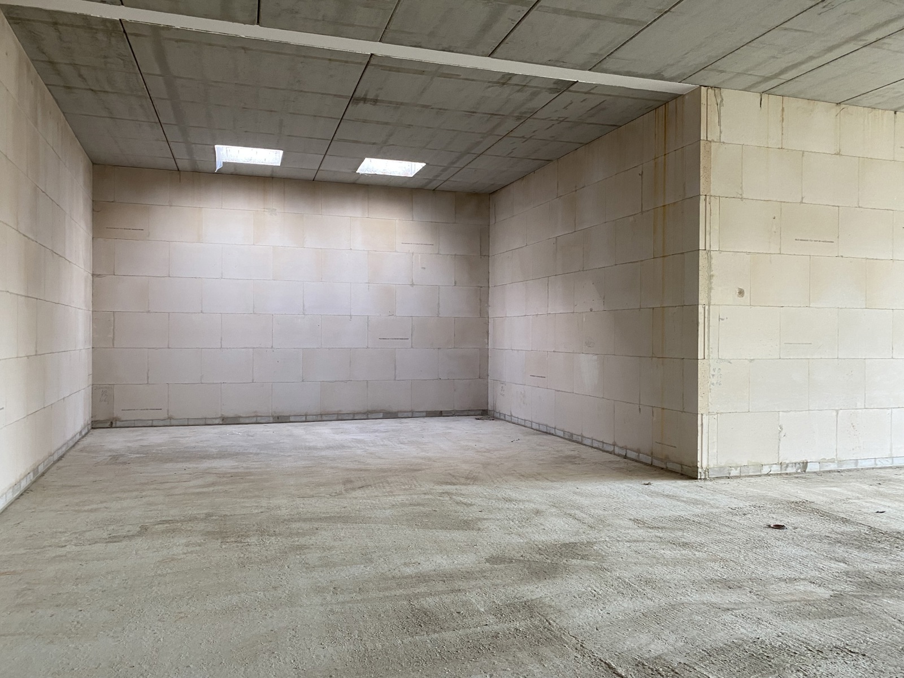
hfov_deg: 67.3
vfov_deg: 53.1
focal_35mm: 26
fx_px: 679
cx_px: 452
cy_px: 339
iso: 125
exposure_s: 1/60
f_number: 1.8
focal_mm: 4.25
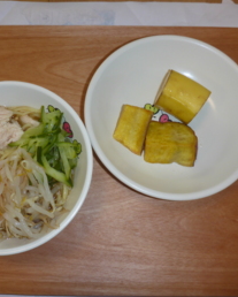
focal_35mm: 37
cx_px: 89
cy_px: 148
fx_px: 325
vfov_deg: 49.0
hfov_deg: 39.9
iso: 100
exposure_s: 1/60
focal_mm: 4.9
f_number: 3.3
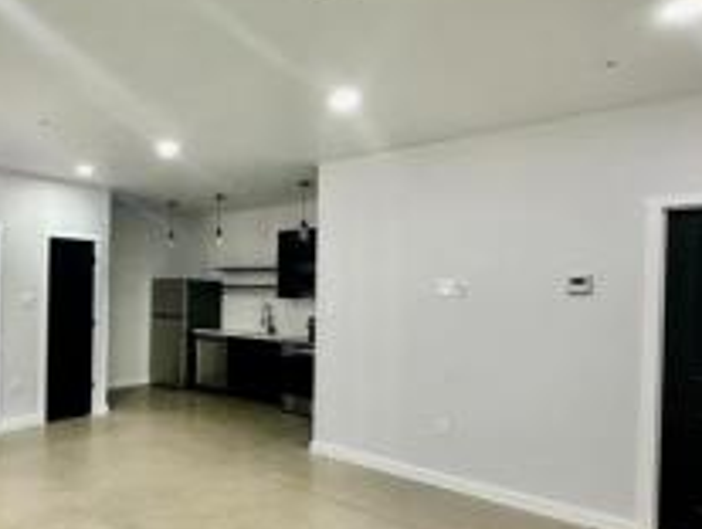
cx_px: 173
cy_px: 295
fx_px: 549
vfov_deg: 51.4
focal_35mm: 27
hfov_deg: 61.5
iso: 160
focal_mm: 2.22
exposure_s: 1/60
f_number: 2.2
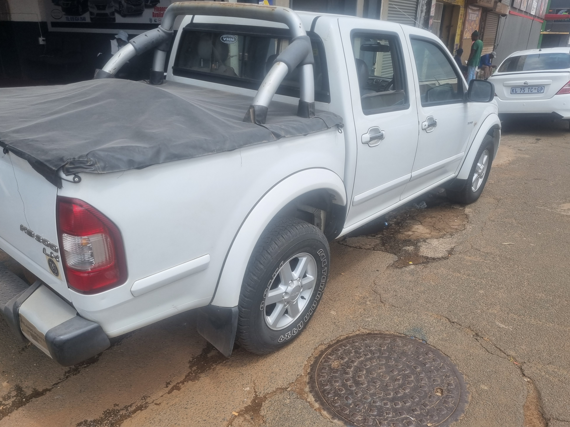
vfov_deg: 51.3
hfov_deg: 65.3
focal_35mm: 27
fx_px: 445
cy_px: 206
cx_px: 288
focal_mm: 5.4
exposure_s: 1/2256
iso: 50
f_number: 1.8
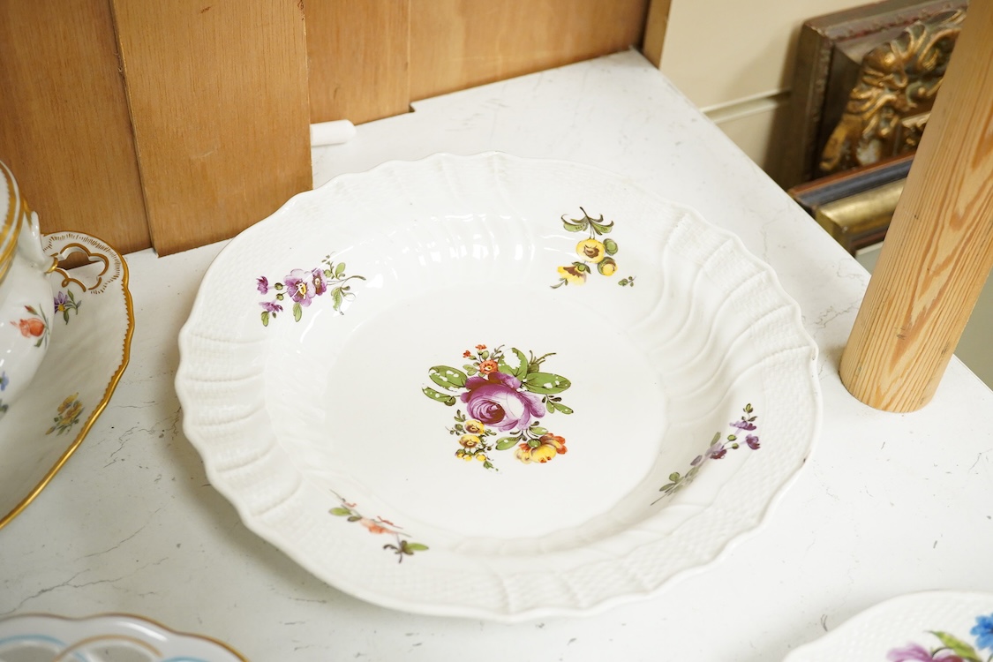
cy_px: 331
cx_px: 496
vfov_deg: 29.9
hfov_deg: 43.6
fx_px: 1241
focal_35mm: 45
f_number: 7.1
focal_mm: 30
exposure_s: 1/160
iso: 2500
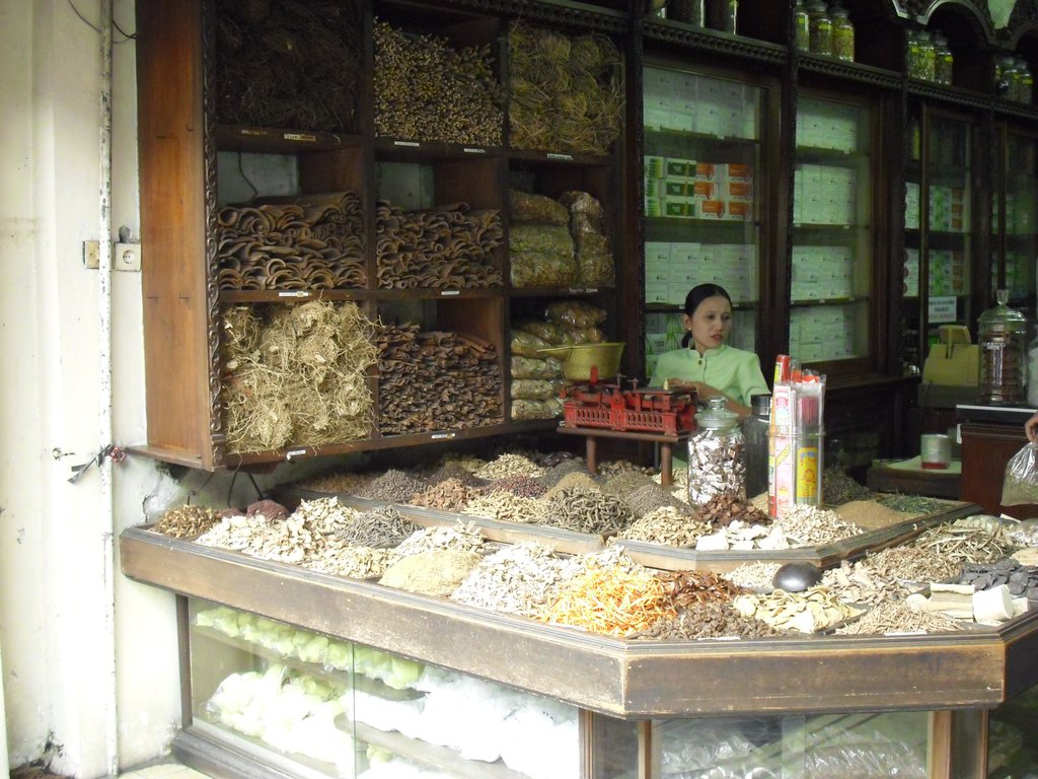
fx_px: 1379
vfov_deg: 31.5
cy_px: 390
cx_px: 519
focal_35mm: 46
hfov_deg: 41.2
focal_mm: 7.6
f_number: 3.1
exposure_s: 1/60
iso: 400
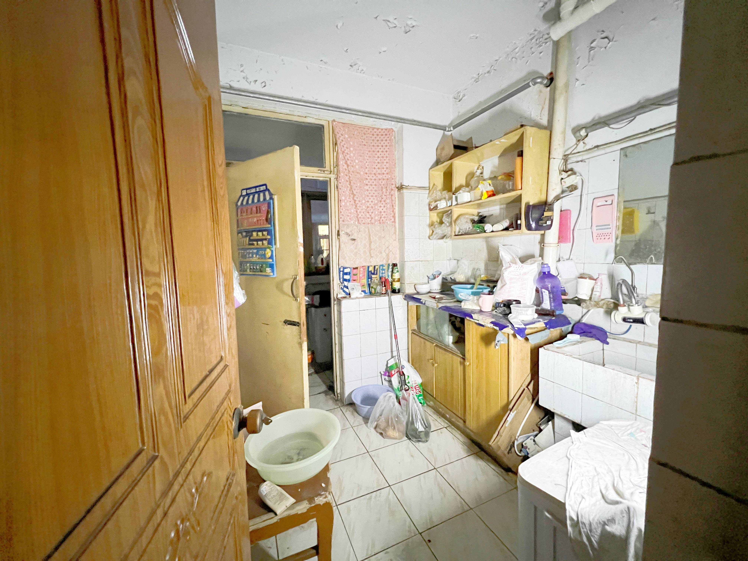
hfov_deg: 106.2
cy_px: 280
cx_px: 374
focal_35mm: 13
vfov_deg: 89.9
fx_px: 281
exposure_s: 1/33
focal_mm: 1.57
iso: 1000
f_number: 1.8
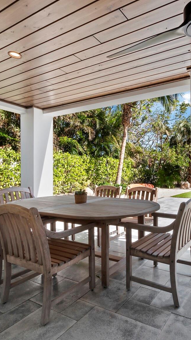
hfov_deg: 50.5
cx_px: 151
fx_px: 189
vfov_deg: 83.8
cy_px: 171
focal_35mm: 21
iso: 400
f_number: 11
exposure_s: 1/60
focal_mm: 7
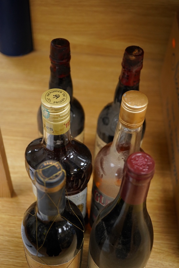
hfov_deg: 29.9
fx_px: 336
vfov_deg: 43.6
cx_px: 90
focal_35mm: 45
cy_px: 134
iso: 1250
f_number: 5.6
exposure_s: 1/125
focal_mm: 30
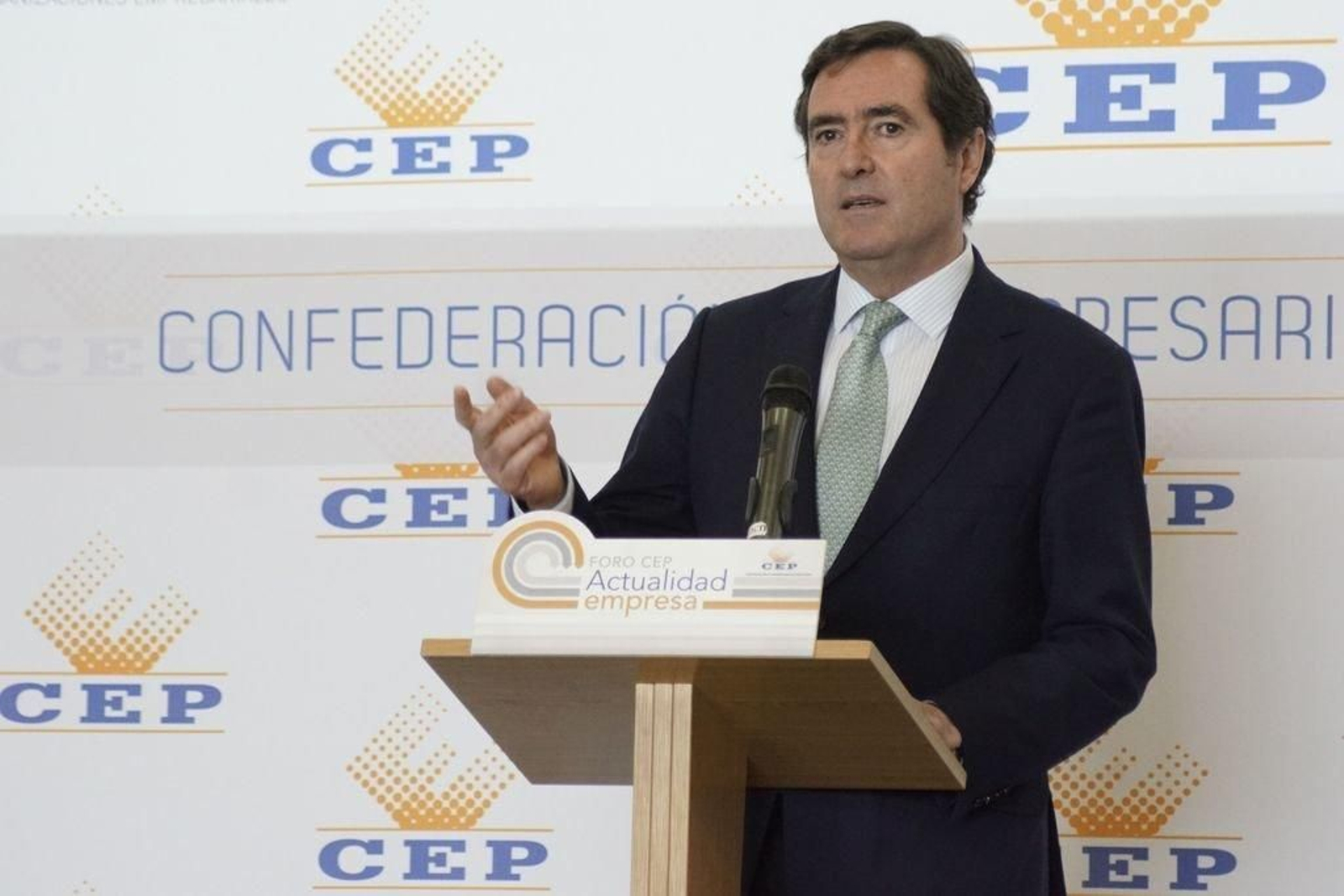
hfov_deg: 9.8
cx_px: 672
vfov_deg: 6.5
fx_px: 7840
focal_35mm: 210
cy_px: 448
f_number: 5.6
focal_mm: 140
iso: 3200
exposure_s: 1/125
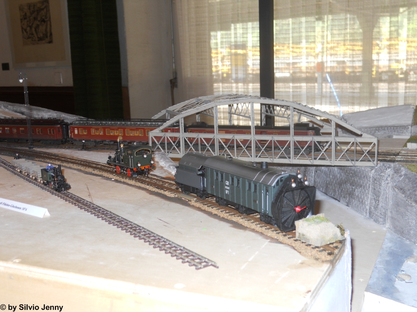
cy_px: 156
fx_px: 494
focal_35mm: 41
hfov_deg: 45.8
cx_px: 208
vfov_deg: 35.1
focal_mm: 7.3
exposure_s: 1/30
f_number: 3.2
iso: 80
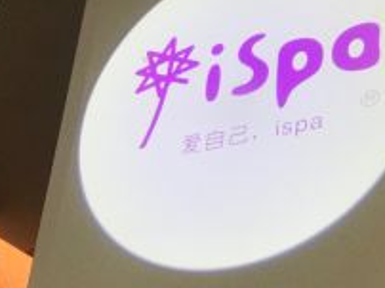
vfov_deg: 10.9
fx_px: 1466
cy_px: 398
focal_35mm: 132
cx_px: 191
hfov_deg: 15.0
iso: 32
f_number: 2.8
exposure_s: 1/100
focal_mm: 6.6
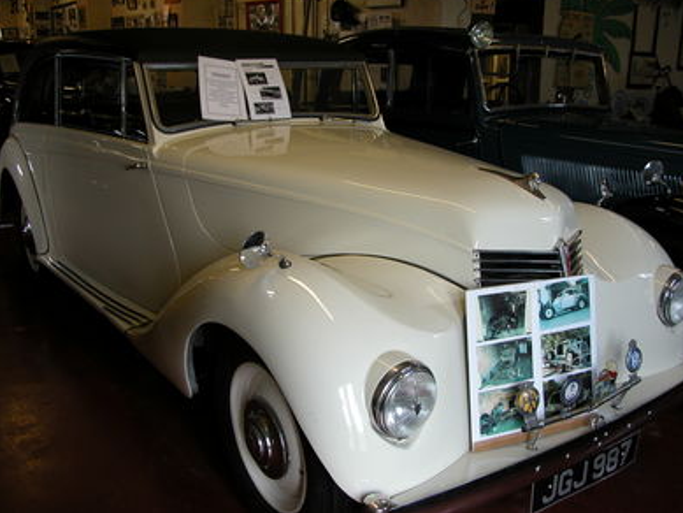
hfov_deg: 51.3
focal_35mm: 36
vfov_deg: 39.7
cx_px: 349
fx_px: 711
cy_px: 251
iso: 100
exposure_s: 1/32
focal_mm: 8.9
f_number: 2.8
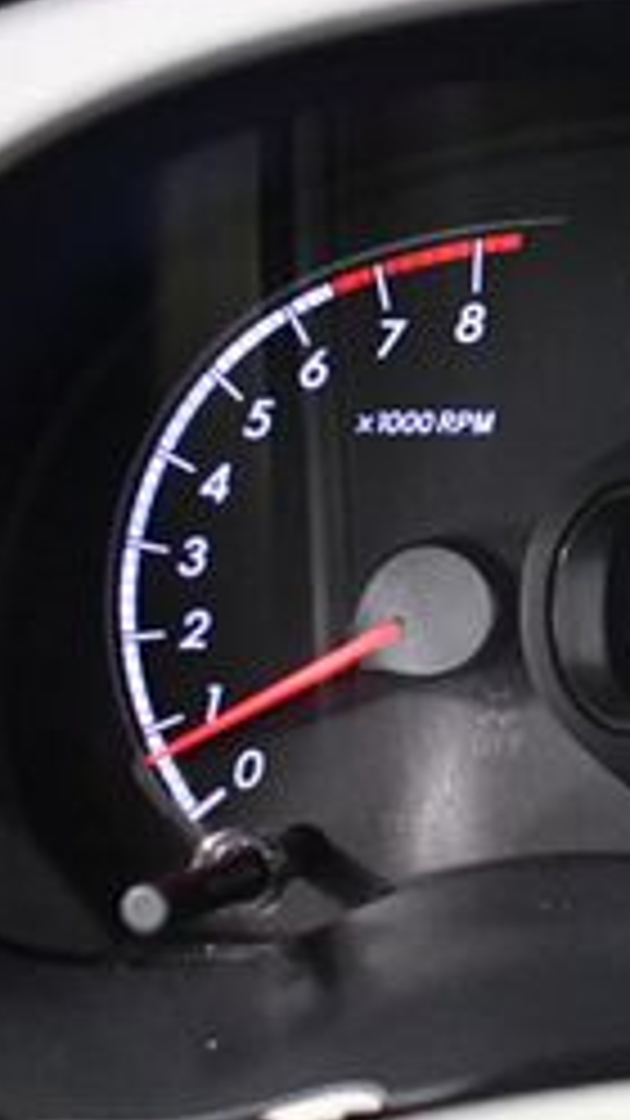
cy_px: 540
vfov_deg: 22.0
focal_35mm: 97
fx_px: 2882
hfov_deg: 11.7
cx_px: 1080
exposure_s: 1/60
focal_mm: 18
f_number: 3.5
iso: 4000
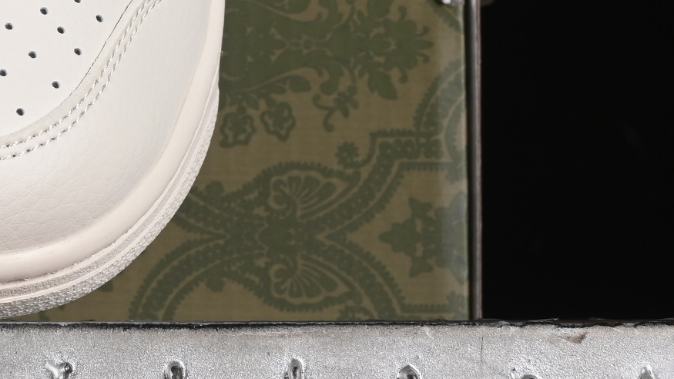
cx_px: -344
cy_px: -124
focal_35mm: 250
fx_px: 4468
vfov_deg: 4.8
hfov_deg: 8.4
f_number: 8
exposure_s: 1/100
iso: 160
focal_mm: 50
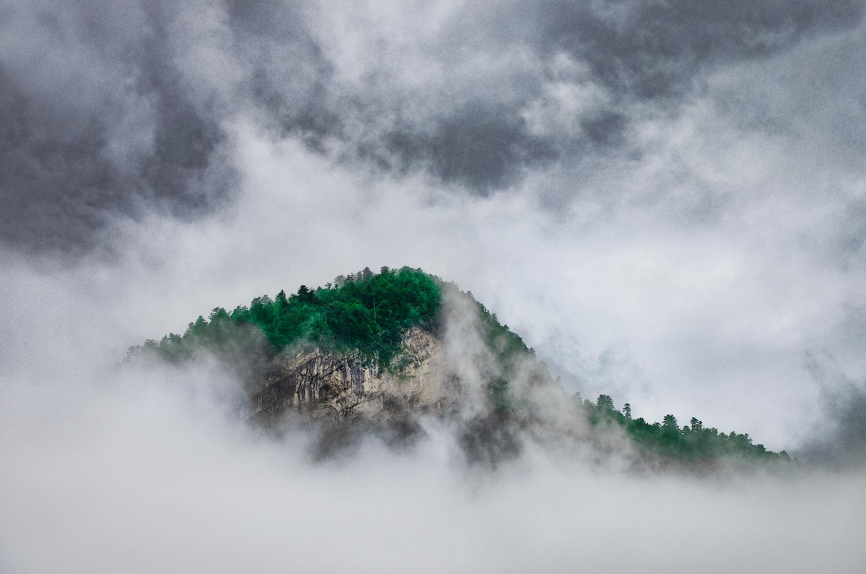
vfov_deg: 11.4
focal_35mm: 120
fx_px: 2881
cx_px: 433
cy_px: 287
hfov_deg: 17.1
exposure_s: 1/1600
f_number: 8
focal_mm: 80
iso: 500
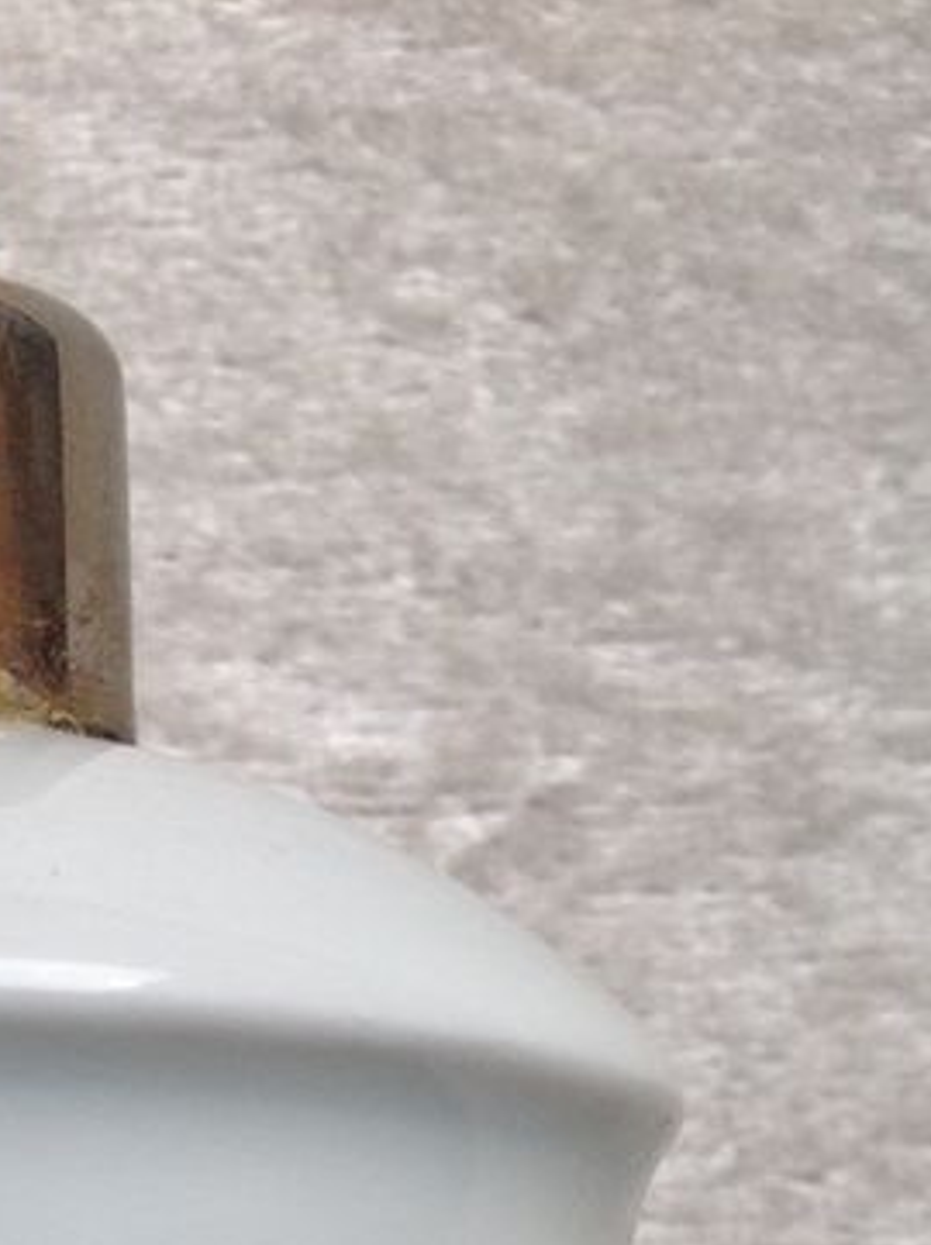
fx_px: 3485
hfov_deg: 14.8
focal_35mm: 97
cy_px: 1717
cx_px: -126
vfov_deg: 18.5
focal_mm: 4.28
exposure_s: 1/142
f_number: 2.4
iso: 50
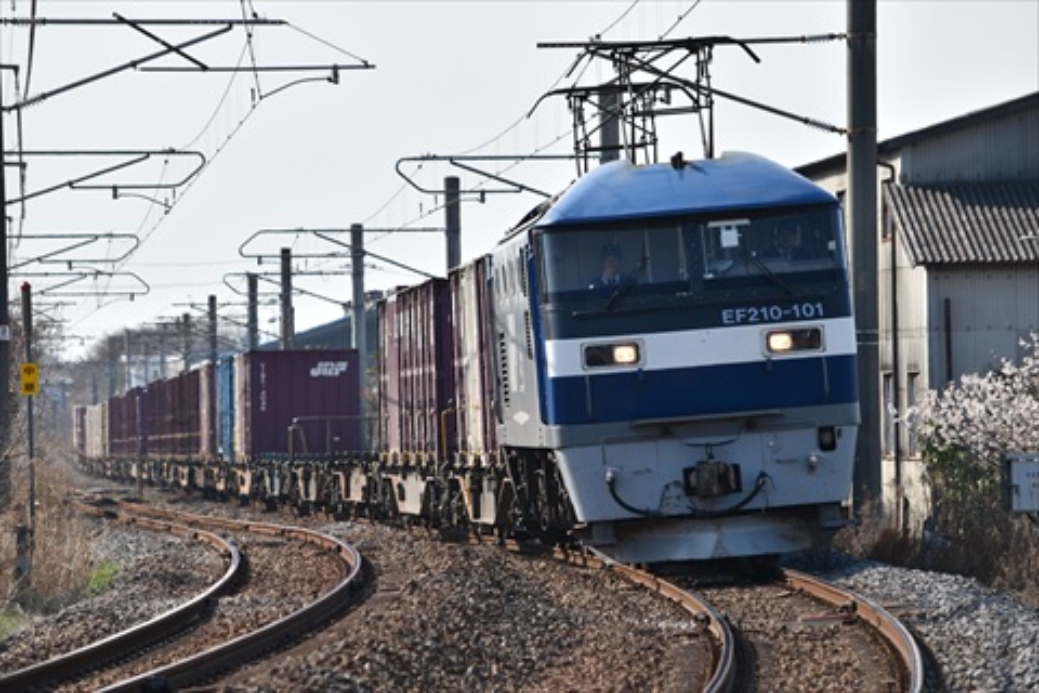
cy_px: 346
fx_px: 9523
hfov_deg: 6.2
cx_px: 520
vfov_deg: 4.2
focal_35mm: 330
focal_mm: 220
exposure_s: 1/500
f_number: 8
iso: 160
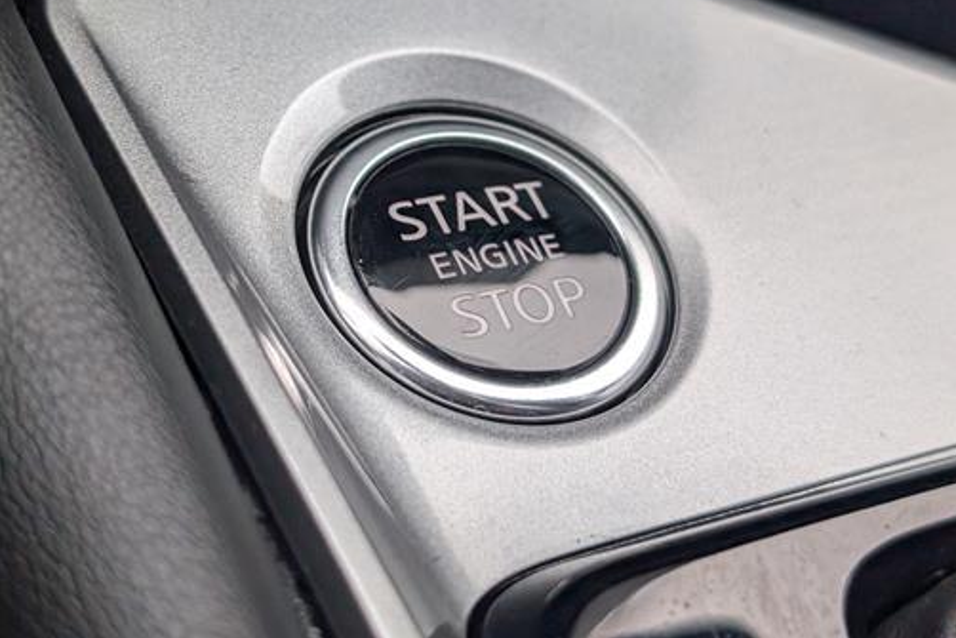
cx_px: 453
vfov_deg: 20.9
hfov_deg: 30.9
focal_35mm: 65
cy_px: 244
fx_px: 1727
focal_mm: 6.9
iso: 285
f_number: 1.68
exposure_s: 1/1000
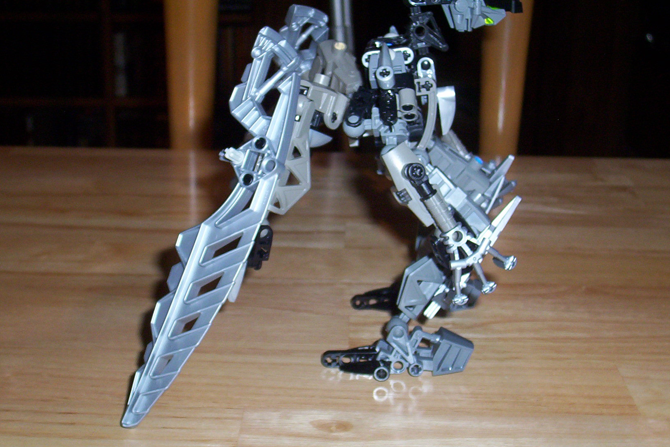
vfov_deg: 19.7
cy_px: 222
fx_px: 1284
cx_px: 335
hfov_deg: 29.2
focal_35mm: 69
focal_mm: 8.74
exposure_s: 1/80.5
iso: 140
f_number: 3.26
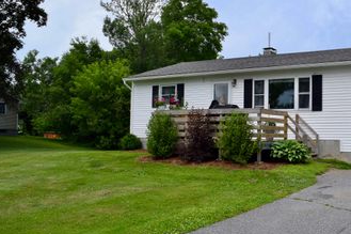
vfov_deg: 32.6
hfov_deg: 45.9
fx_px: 400
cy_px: 126
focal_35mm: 41
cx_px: 259
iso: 200
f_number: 6.3
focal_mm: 18
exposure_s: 1/1000
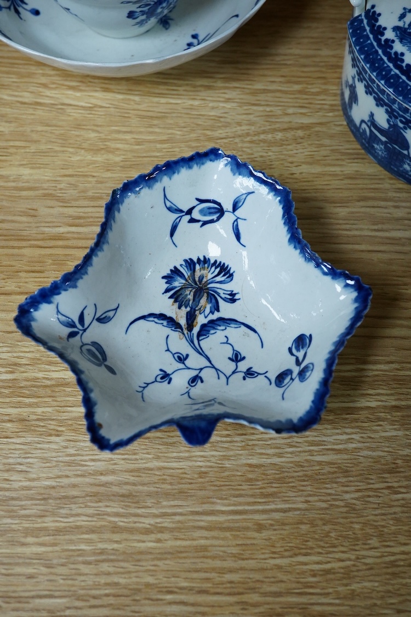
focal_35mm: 45
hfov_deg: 29.9
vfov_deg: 43.6
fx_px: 771
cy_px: 308
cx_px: 206
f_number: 10
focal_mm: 30
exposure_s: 1/160
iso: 2500
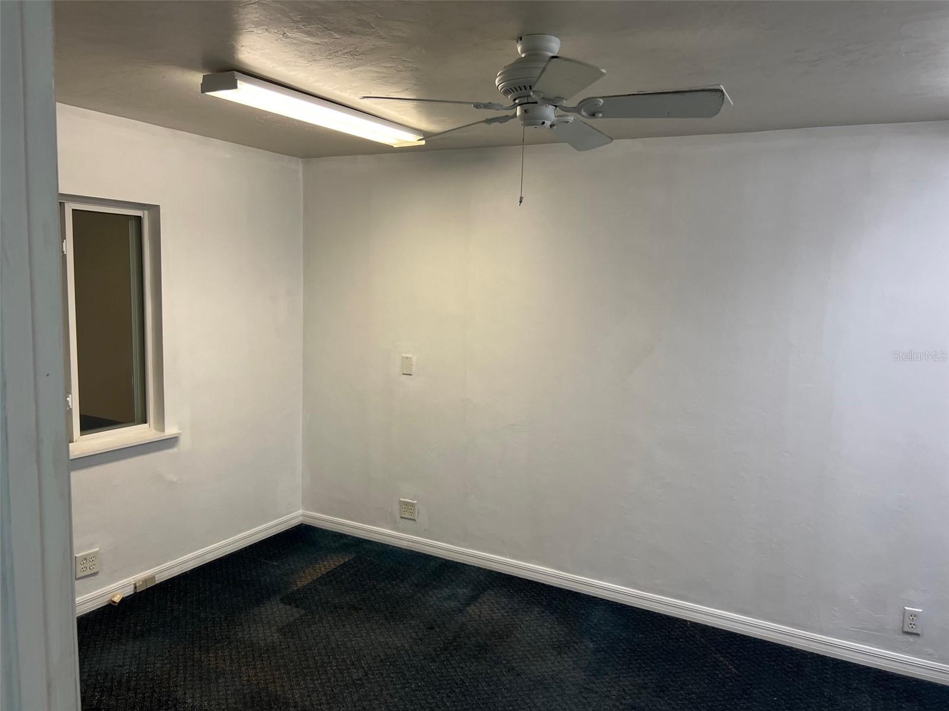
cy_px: 356
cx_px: 474
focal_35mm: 26
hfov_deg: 67.3
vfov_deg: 53.1
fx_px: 713
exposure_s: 1/120
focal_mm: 5.7
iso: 100
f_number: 1.5
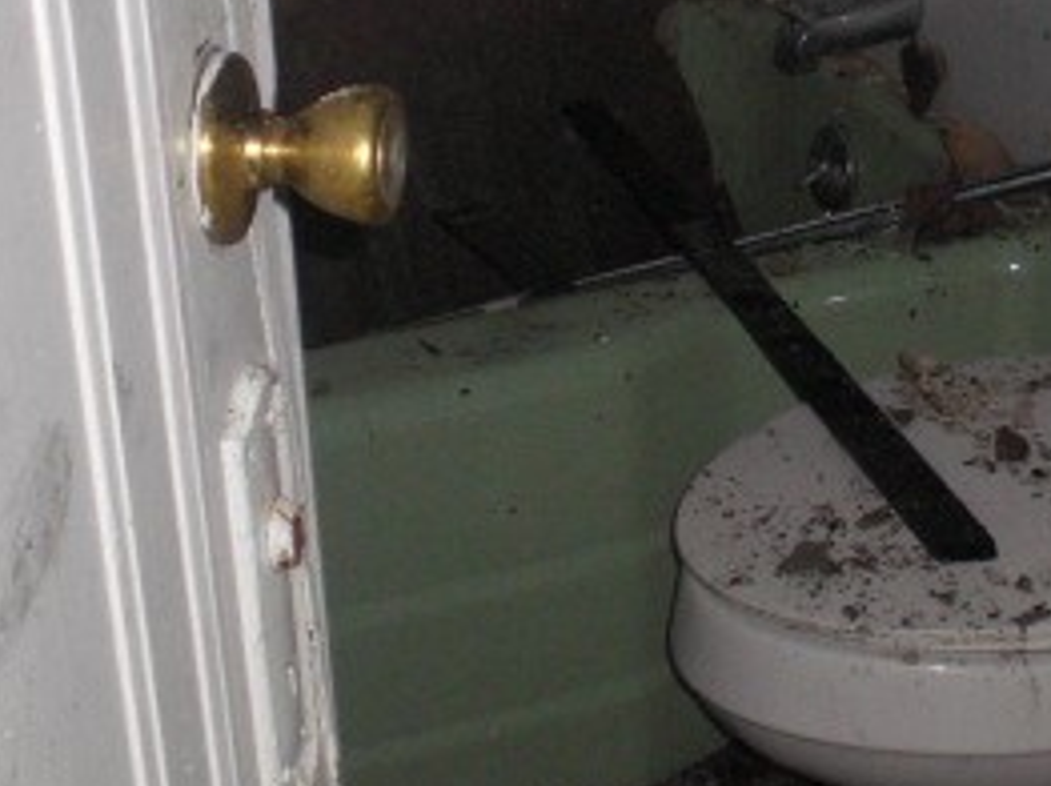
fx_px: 2821
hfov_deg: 20.9
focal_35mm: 93
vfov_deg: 15.7
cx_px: 806
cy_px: 104
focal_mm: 6.3
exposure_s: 1/60
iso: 200
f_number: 3.1
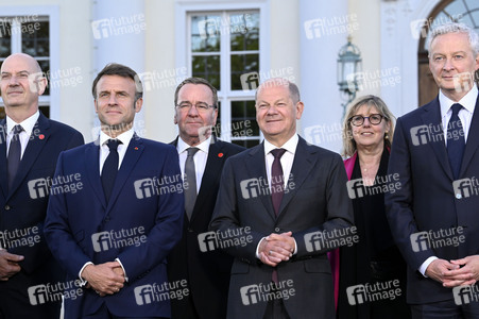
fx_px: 1622
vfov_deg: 11.2
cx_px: 240
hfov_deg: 16.8
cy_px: 160
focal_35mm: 122
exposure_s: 1/1000
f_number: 7.1
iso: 3200
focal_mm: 122
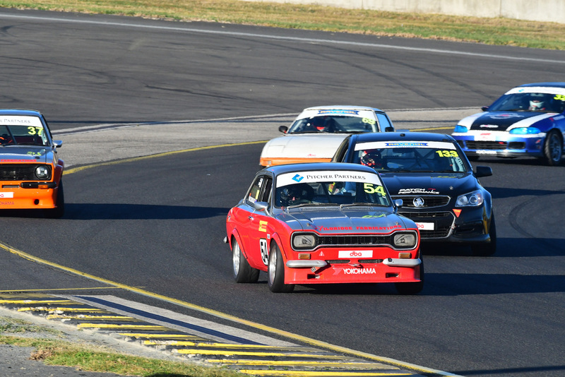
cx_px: 282
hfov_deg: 3.9
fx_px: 8242
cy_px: 188
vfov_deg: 2.6
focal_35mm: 525
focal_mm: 350
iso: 800
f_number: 11
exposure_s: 1/640
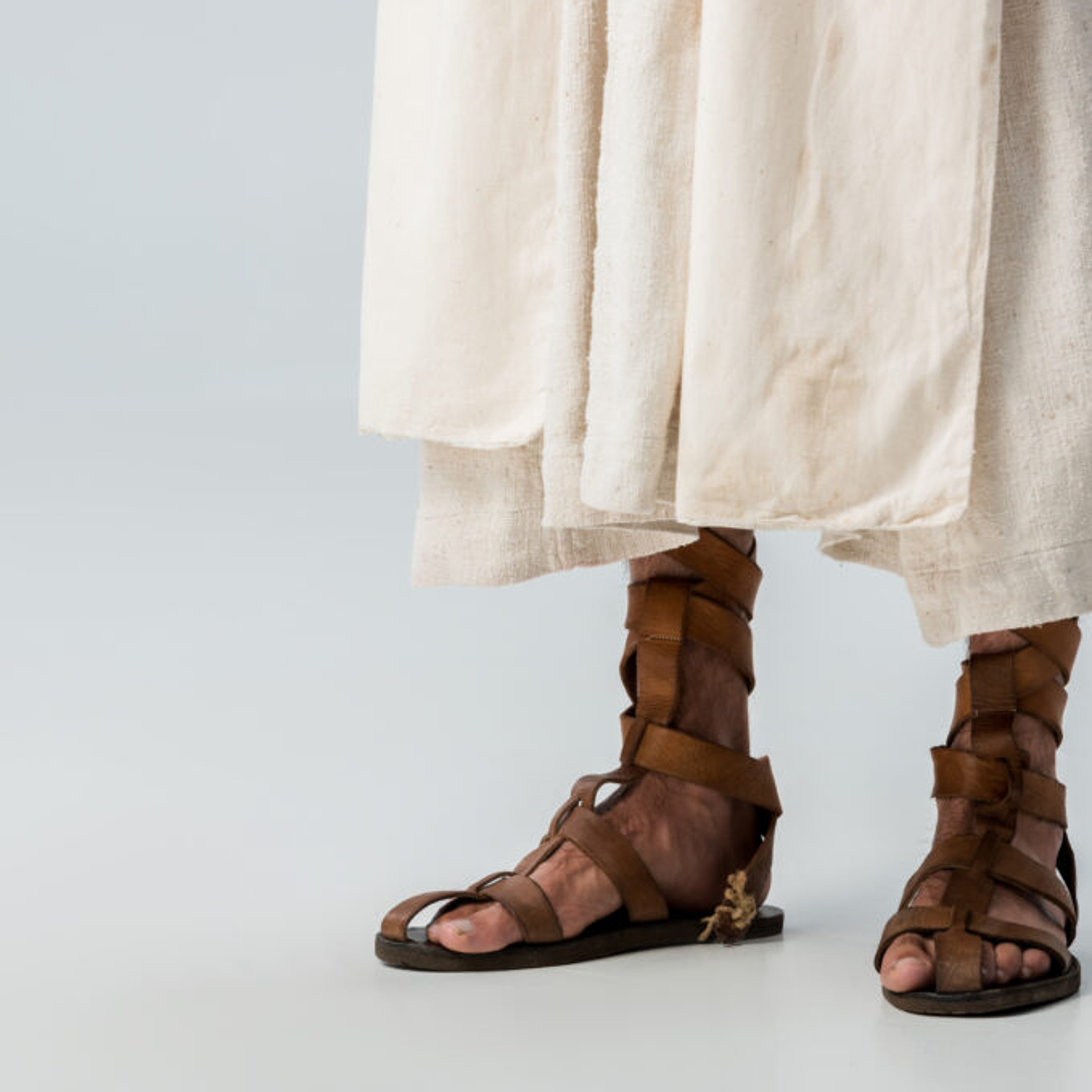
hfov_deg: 10.1
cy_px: 548
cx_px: 476
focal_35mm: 173
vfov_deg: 10.1
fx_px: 6174
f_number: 8
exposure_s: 1/200
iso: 160
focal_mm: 135
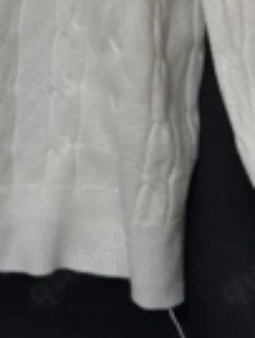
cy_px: -119
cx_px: -38
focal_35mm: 143
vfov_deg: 13.2
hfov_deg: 10.3
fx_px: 1400
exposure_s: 1/49
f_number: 1.78
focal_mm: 6.76
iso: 250
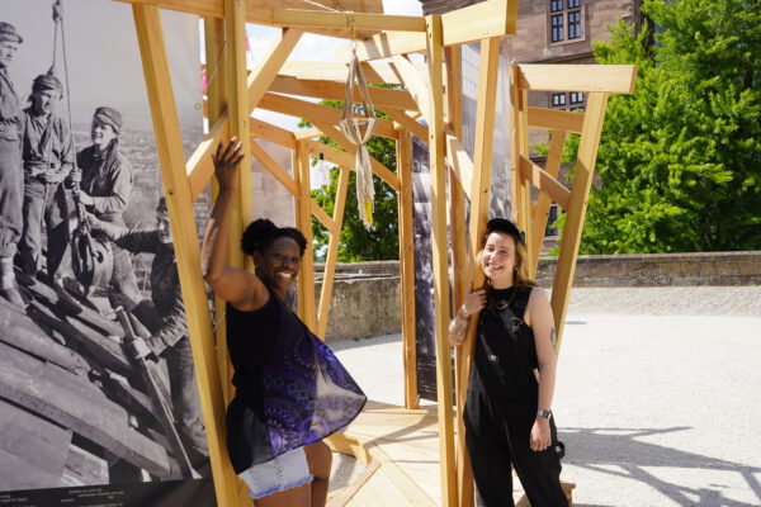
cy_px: 254
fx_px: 676
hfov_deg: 58.7
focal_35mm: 32
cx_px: 380
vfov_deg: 41.1
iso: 100
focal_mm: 32
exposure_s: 1/125
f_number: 9
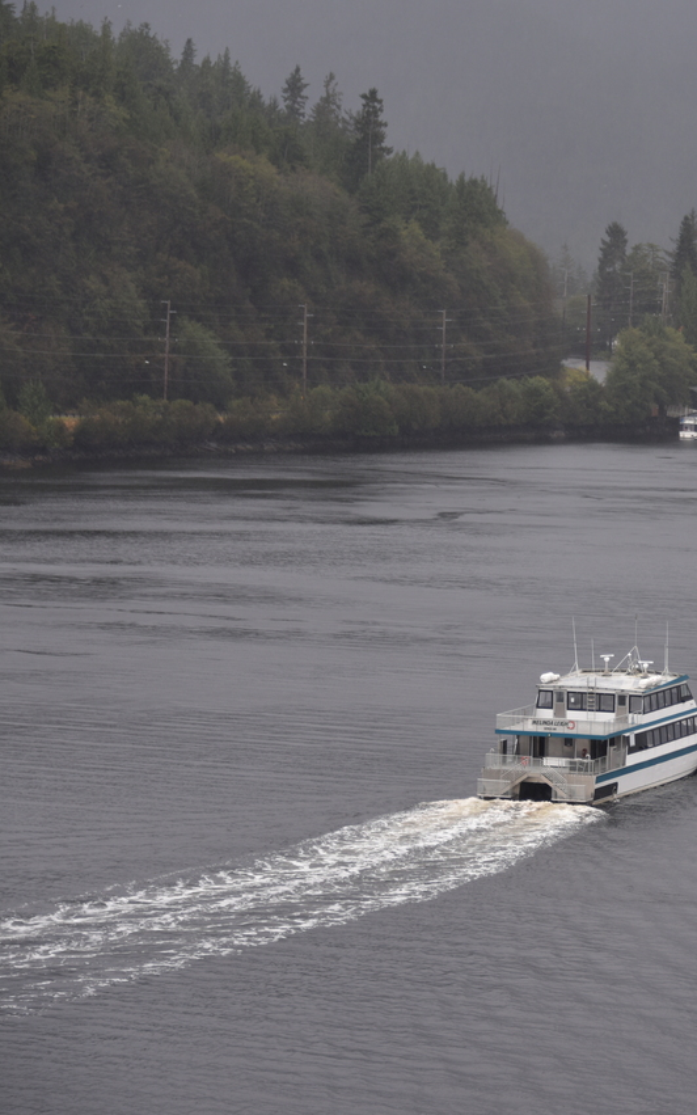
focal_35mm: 161
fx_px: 4892
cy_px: 558
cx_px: 755
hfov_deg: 8.1
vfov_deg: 13.0
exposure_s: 1/250
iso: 110
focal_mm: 105
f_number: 5.3
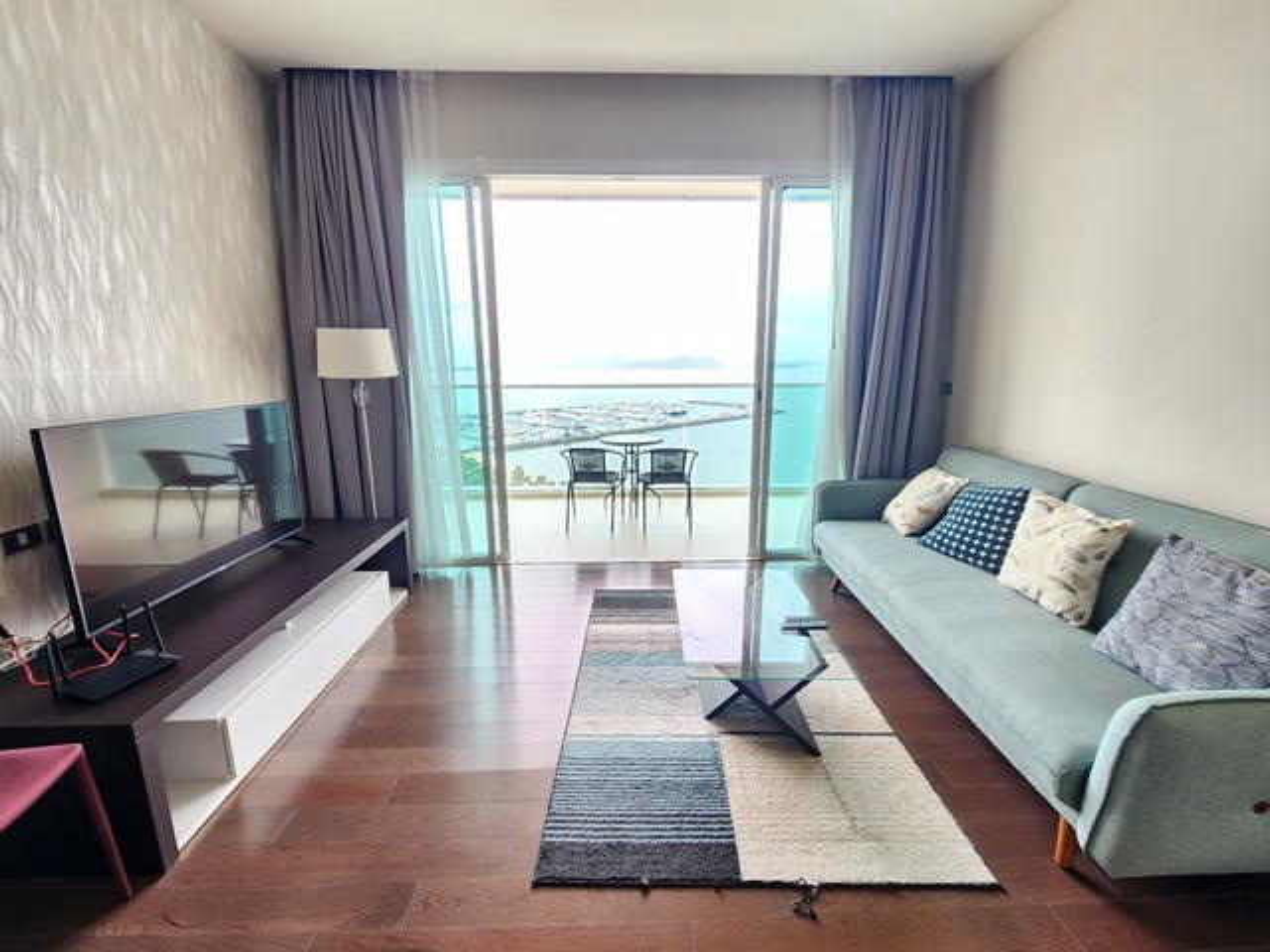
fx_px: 477
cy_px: 476
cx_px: 635
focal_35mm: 13
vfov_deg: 89.9
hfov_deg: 106.2
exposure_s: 1/50
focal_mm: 2.2
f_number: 2.2
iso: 64
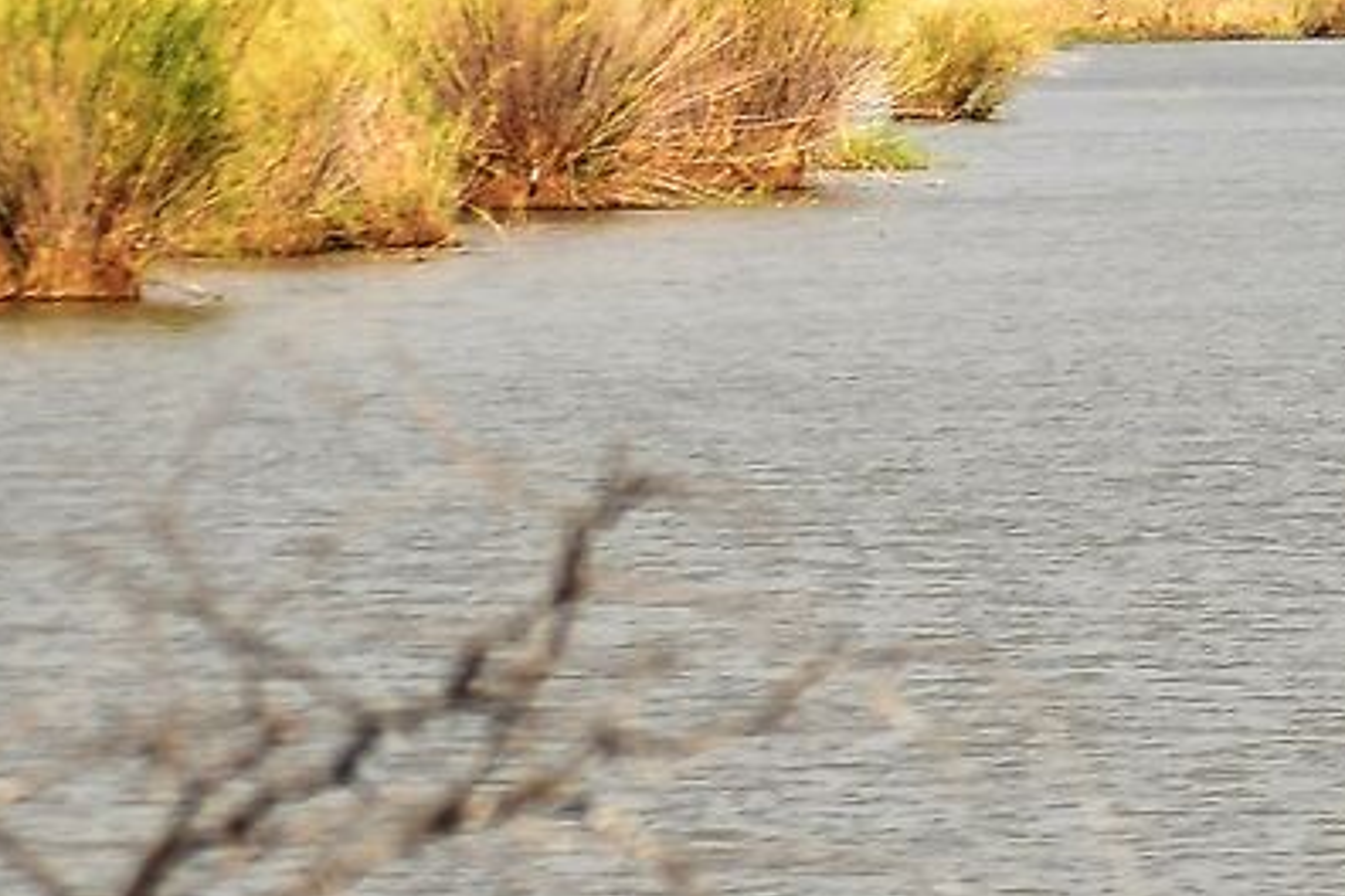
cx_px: 3841
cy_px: -608
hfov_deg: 3.2
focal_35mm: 636
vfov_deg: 2.2
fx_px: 23760
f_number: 5.6
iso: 100
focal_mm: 70
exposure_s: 1/320
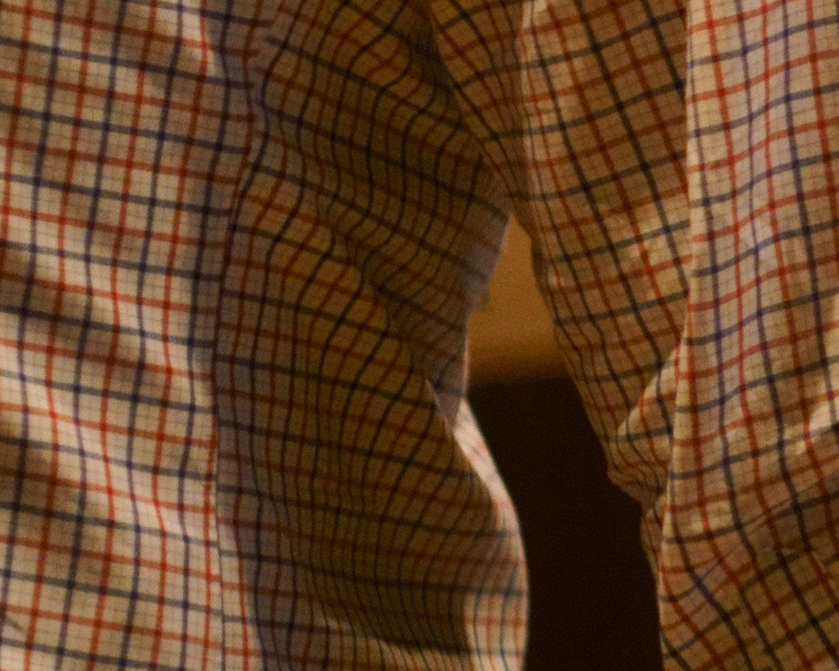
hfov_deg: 5.7
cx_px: 1505
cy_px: -919
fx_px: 8341
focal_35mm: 336
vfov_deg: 4.5
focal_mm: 55
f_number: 1.8
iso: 2500
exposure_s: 1/60
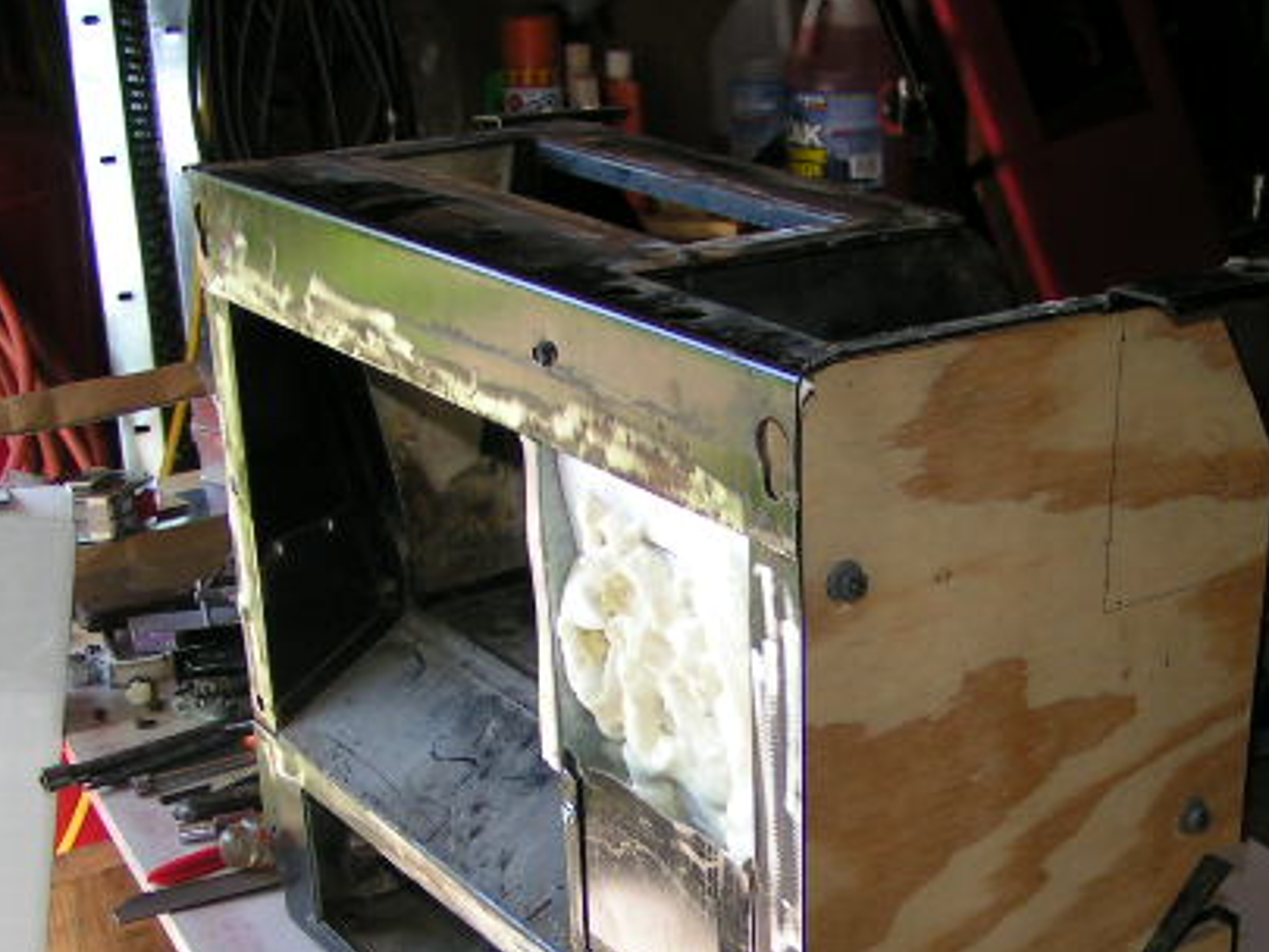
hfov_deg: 32.0
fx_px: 2200
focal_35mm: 60
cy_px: 742
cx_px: 827
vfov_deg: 24.1
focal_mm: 5.8
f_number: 2.8
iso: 50
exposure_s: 1/60
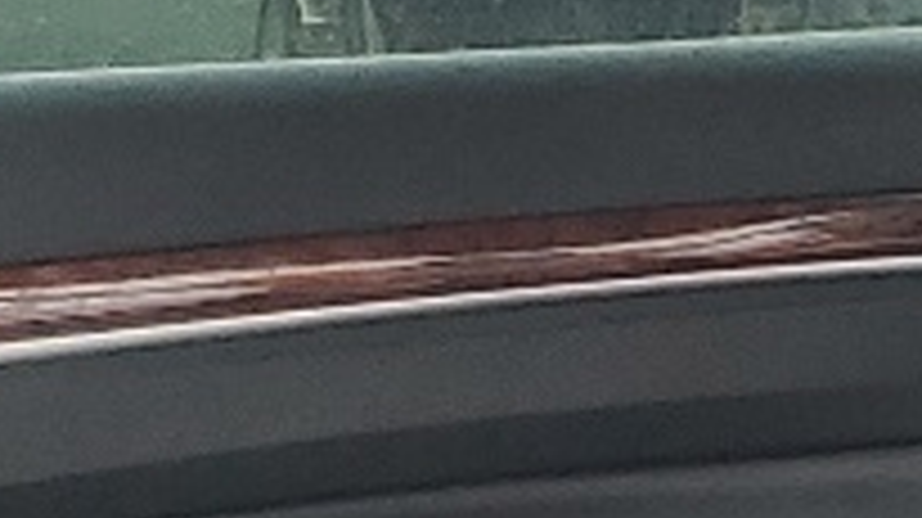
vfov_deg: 5.0
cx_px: -571
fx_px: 5399
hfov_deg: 9.4
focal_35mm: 221
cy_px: 1946
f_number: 1.5
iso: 50
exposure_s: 1/204
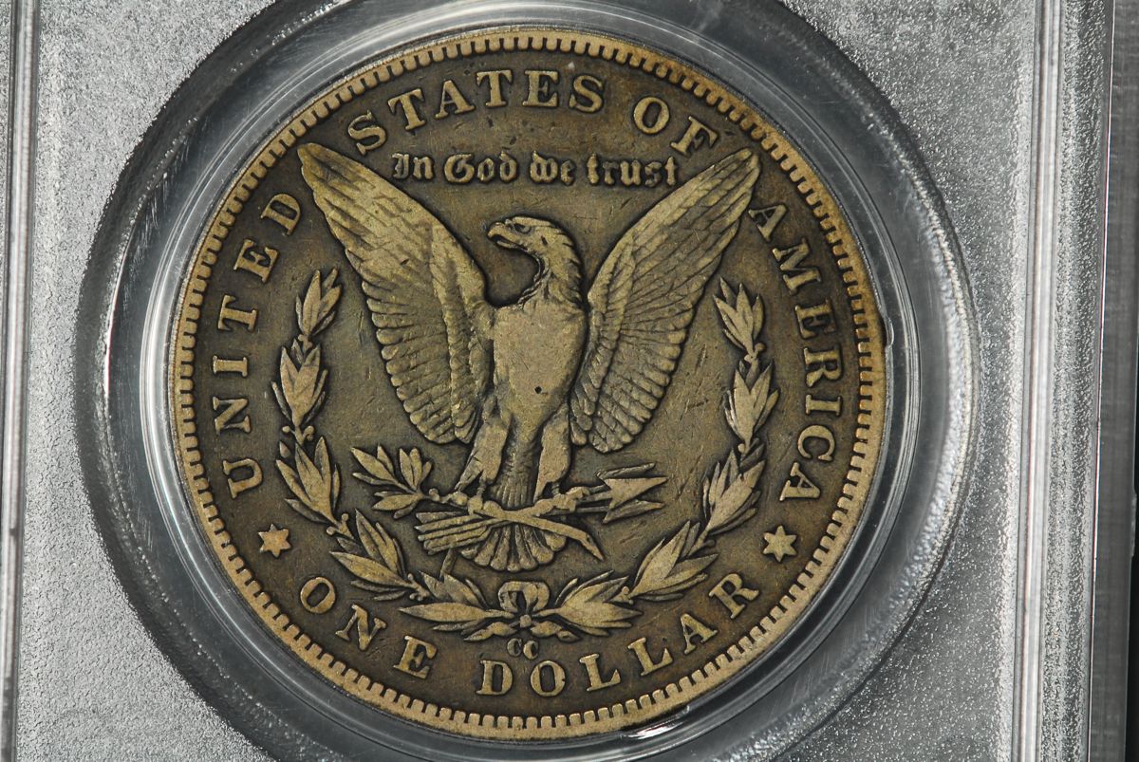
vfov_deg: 5.1
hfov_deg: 7.6
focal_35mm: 270
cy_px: 381
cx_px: 570
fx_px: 8552
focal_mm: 180
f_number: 4.2
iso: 400
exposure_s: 1/80
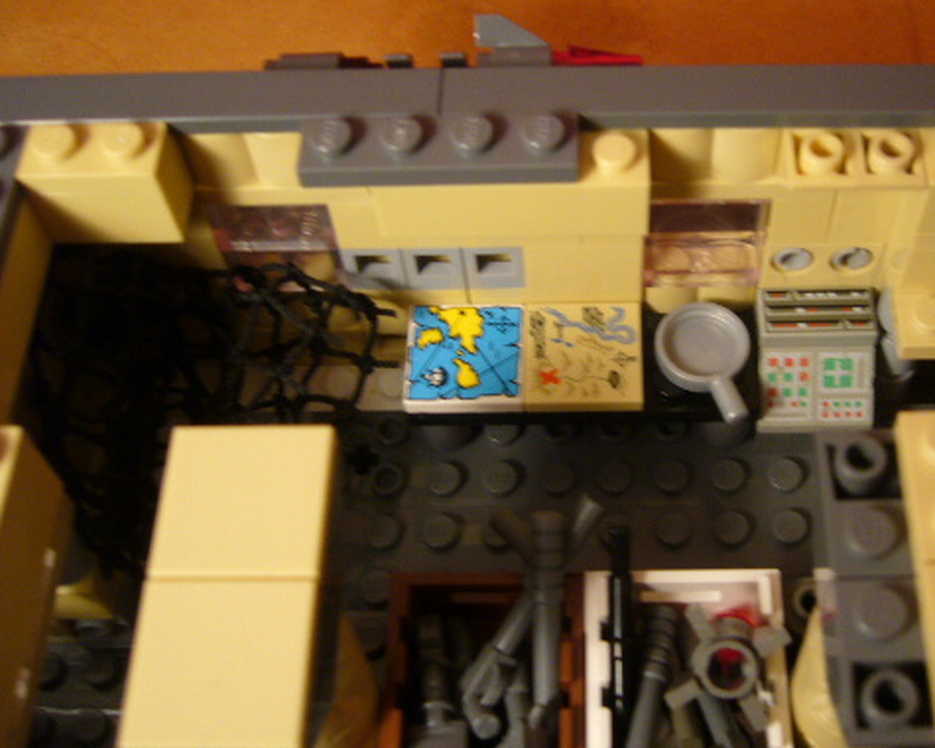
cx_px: 600
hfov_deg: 40.0
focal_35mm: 46
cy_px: 321
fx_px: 1273
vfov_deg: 32.7
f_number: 2.8
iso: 100
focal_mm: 5.8
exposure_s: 1/20
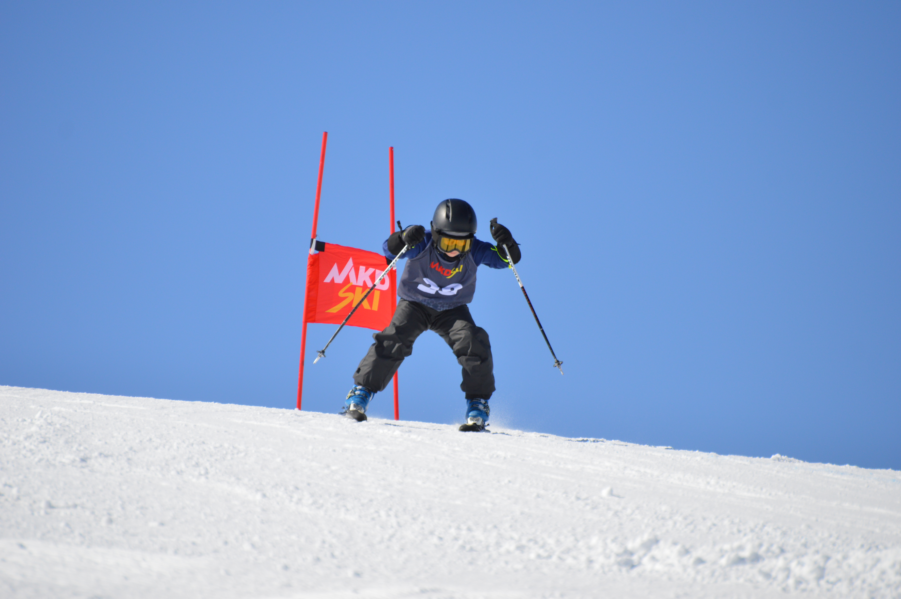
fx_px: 7502
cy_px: 300
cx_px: 450
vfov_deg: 4.6
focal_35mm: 300
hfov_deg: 6.9
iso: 280
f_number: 5.6
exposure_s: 1/2000
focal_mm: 200
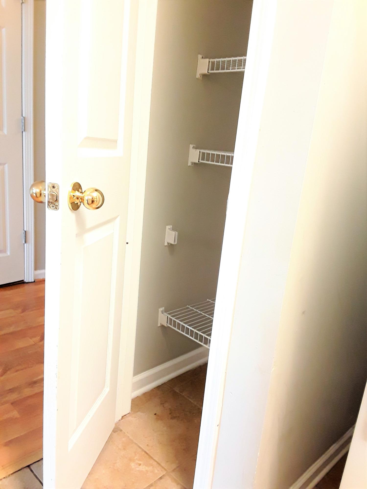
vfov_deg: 65.3
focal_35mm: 27
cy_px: 244
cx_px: 184
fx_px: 382
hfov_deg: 51.4
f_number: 1.9
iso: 160
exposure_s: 1/17
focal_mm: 2.91
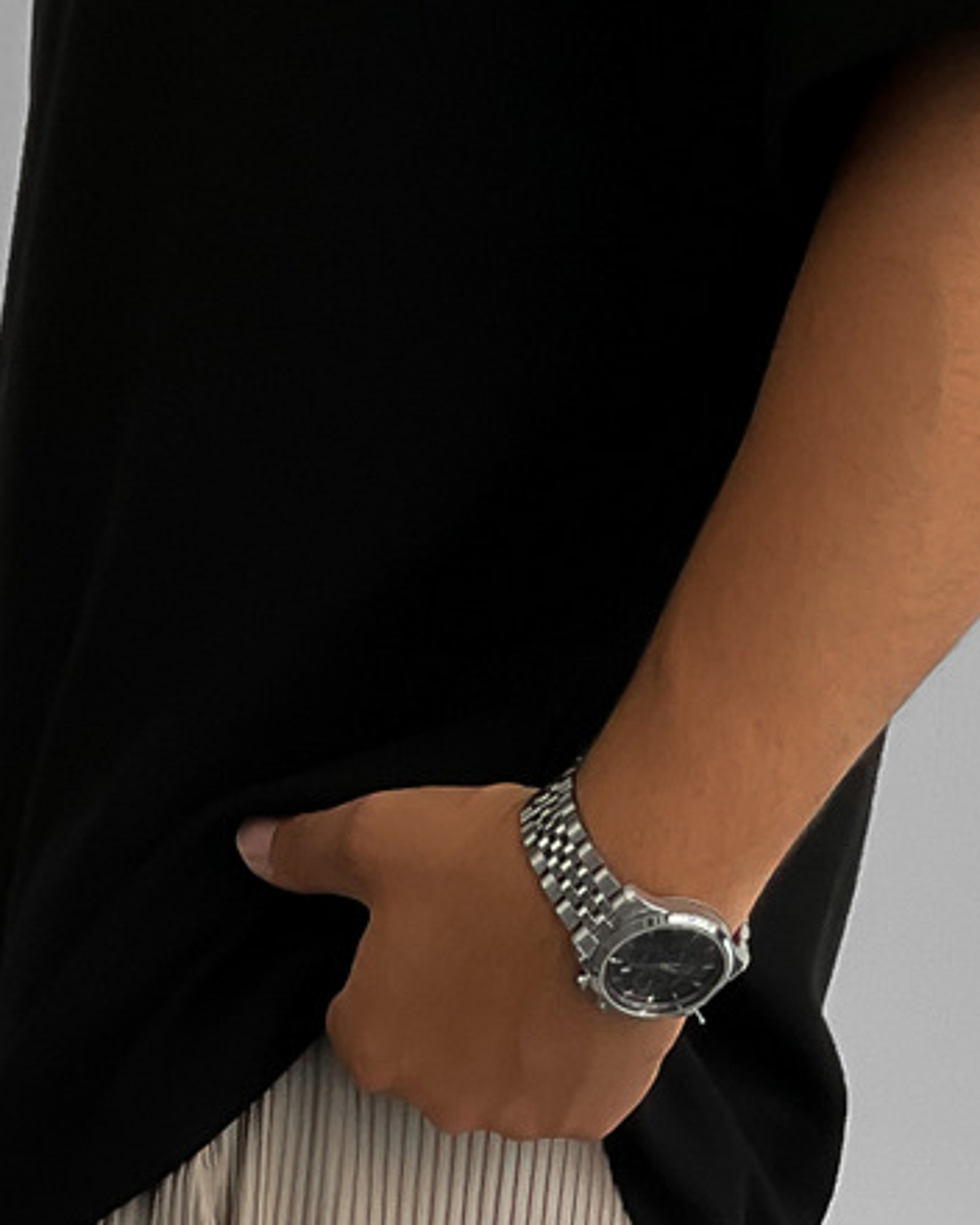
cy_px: 1971
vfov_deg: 16.5
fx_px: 3734
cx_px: 509
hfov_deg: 15.0
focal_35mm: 103
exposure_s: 1/120
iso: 50
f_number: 1.8
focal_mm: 3
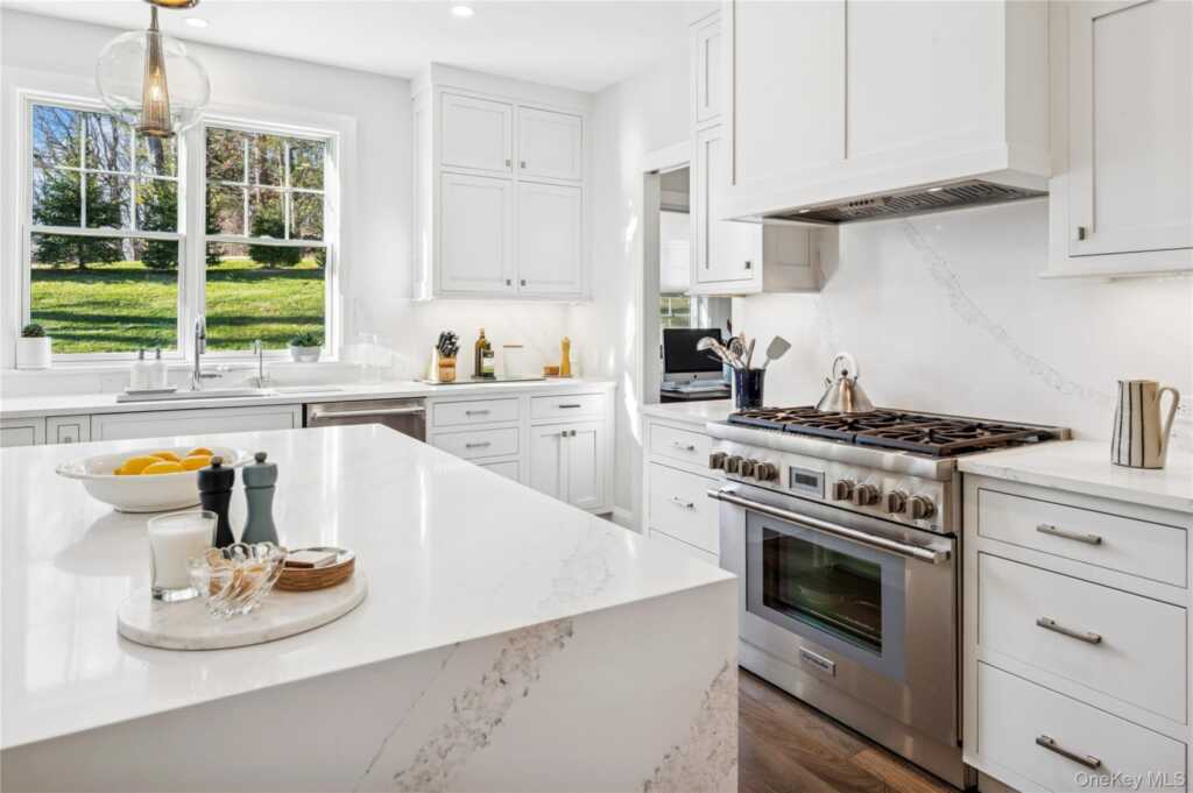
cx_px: 596
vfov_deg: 60.6
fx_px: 679
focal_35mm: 20
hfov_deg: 82.6
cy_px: 396
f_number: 11
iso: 200
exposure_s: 1/15
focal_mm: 20.5
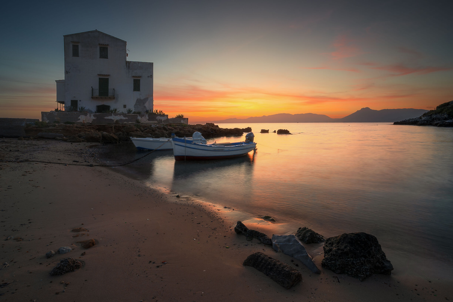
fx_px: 214
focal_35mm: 17
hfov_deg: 93.3
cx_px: 226
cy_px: 151
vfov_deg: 70.4
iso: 100
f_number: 8
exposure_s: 2
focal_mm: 17
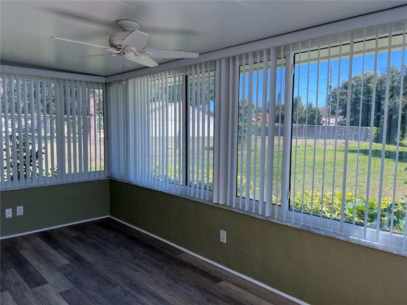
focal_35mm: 26
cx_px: 204
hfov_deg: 67.3
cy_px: 152
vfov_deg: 53.1
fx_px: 306
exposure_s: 1/733
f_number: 1.5
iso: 50
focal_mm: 5.7
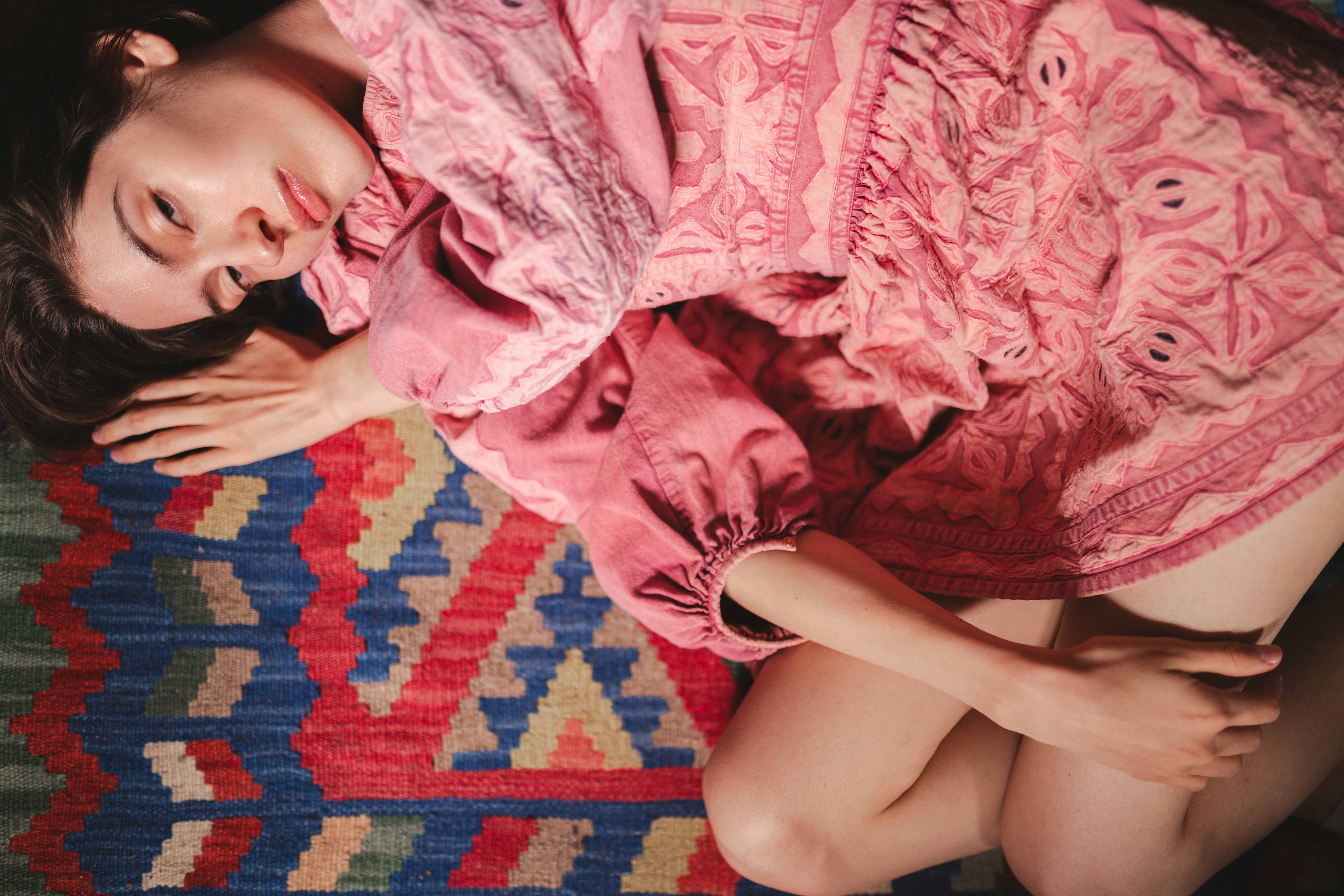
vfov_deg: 37.9
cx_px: 672
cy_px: 448
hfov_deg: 54.4
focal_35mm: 35
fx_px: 1307
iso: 160
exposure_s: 1/50
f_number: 1.4
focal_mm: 35
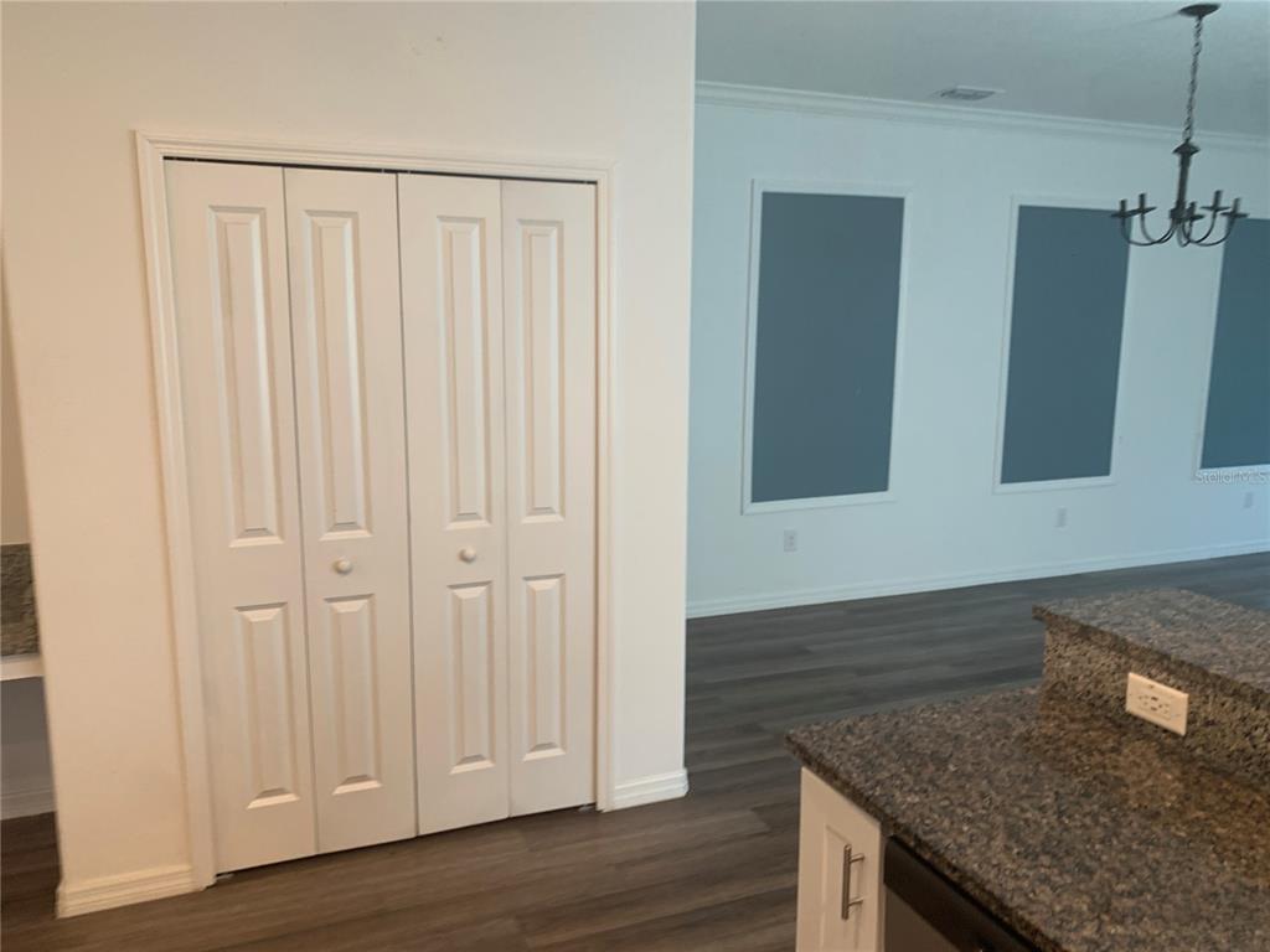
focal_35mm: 26
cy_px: 476
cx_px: 635
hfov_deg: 67.3
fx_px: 954
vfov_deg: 53.1
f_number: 1.8
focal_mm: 4.25
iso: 80
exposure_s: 1/60
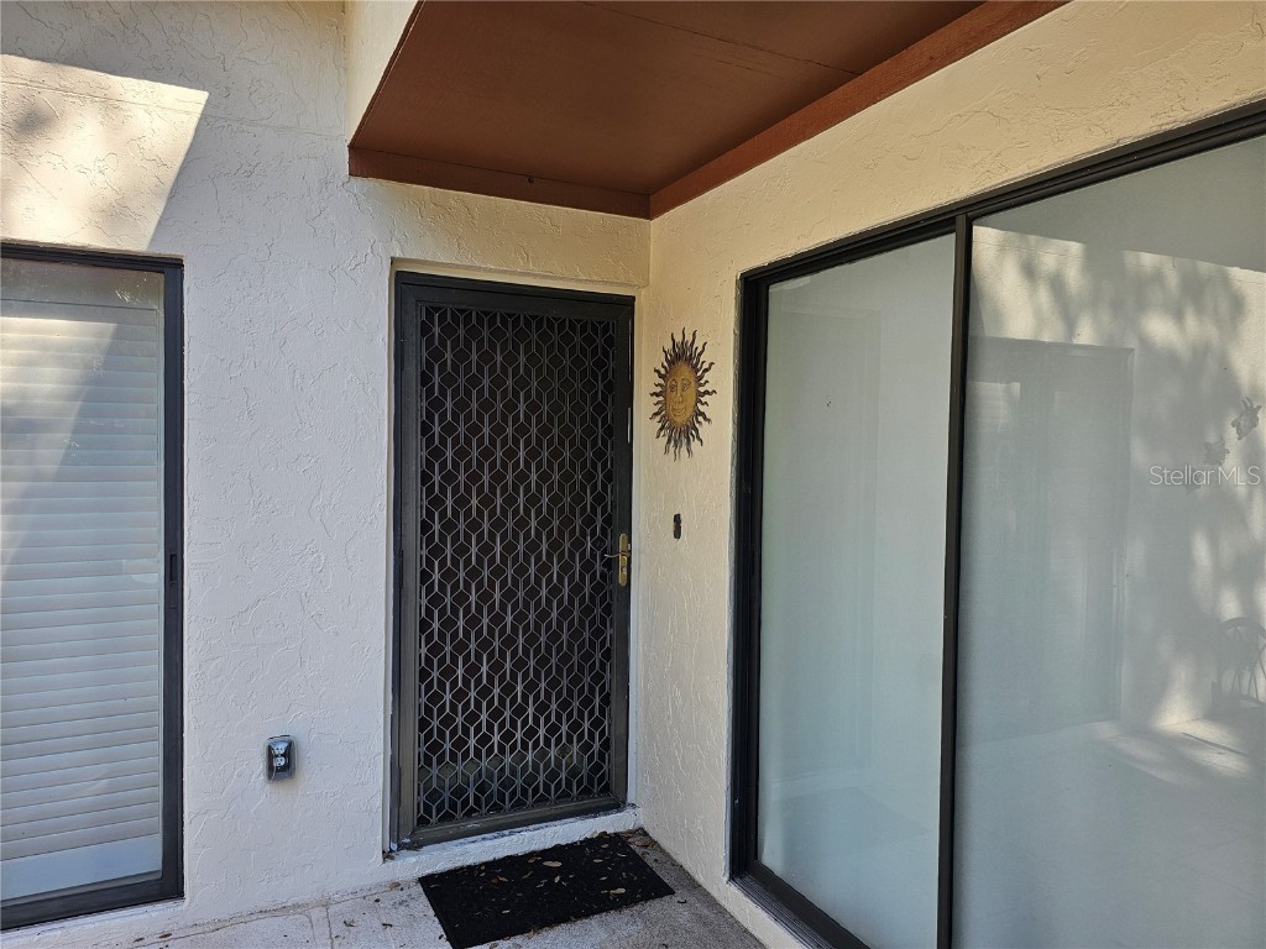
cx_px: 633
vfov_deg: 58.9
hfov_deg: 73.9
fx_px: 841
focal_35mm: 23
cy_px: 474
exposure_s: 1/359
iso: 40
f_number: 1.7
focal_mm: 6.3
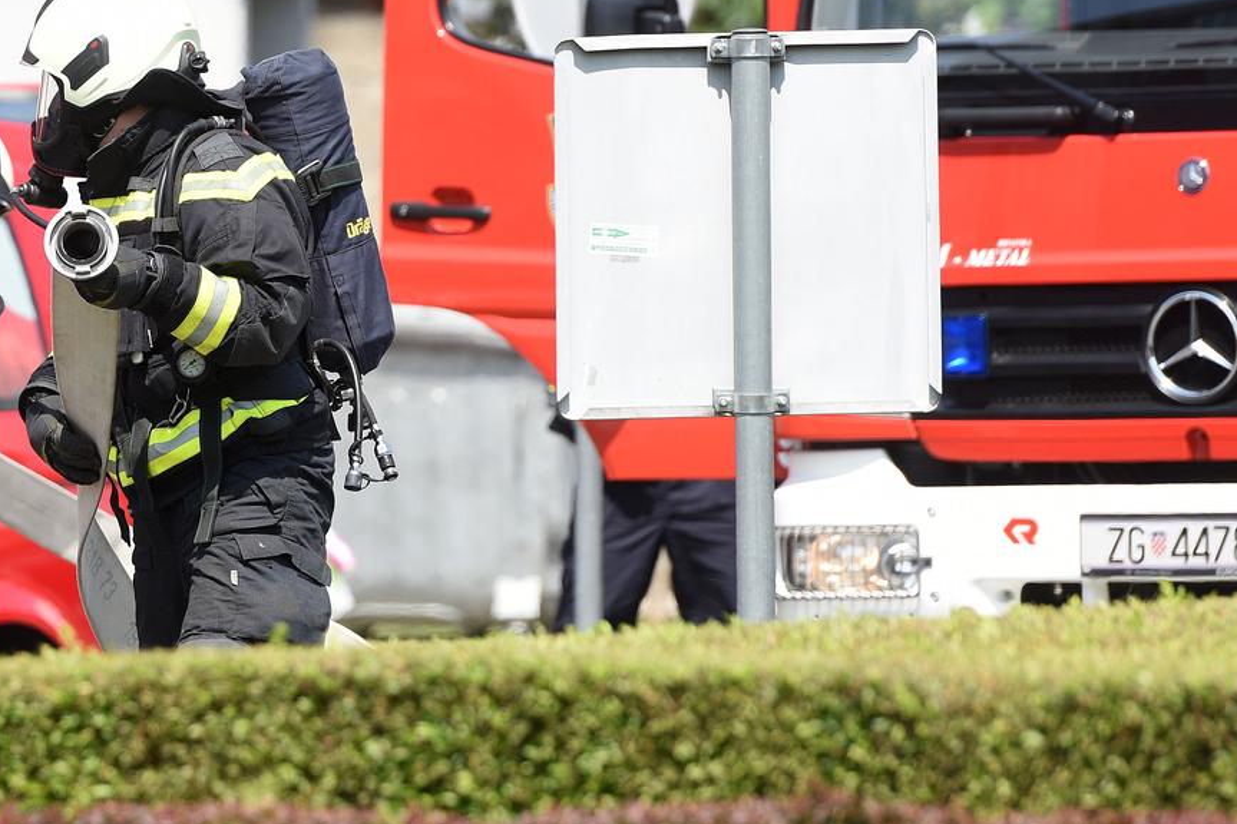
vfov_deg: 3.7
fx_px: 12745
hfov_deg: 5.6
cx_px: 216
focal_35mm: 371
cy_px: 198
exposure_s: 1/800
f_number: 5
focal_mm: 200
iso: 125
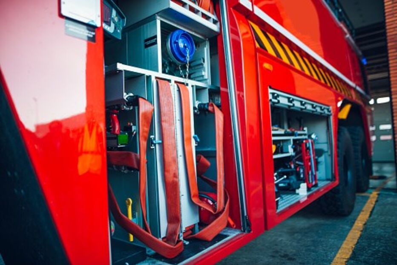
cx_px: 198
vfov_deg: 53.1
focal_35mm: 24
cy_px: 132
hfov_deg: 73.8
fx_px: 265
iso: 100
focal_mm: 24
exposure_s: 1/500
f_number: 1.4
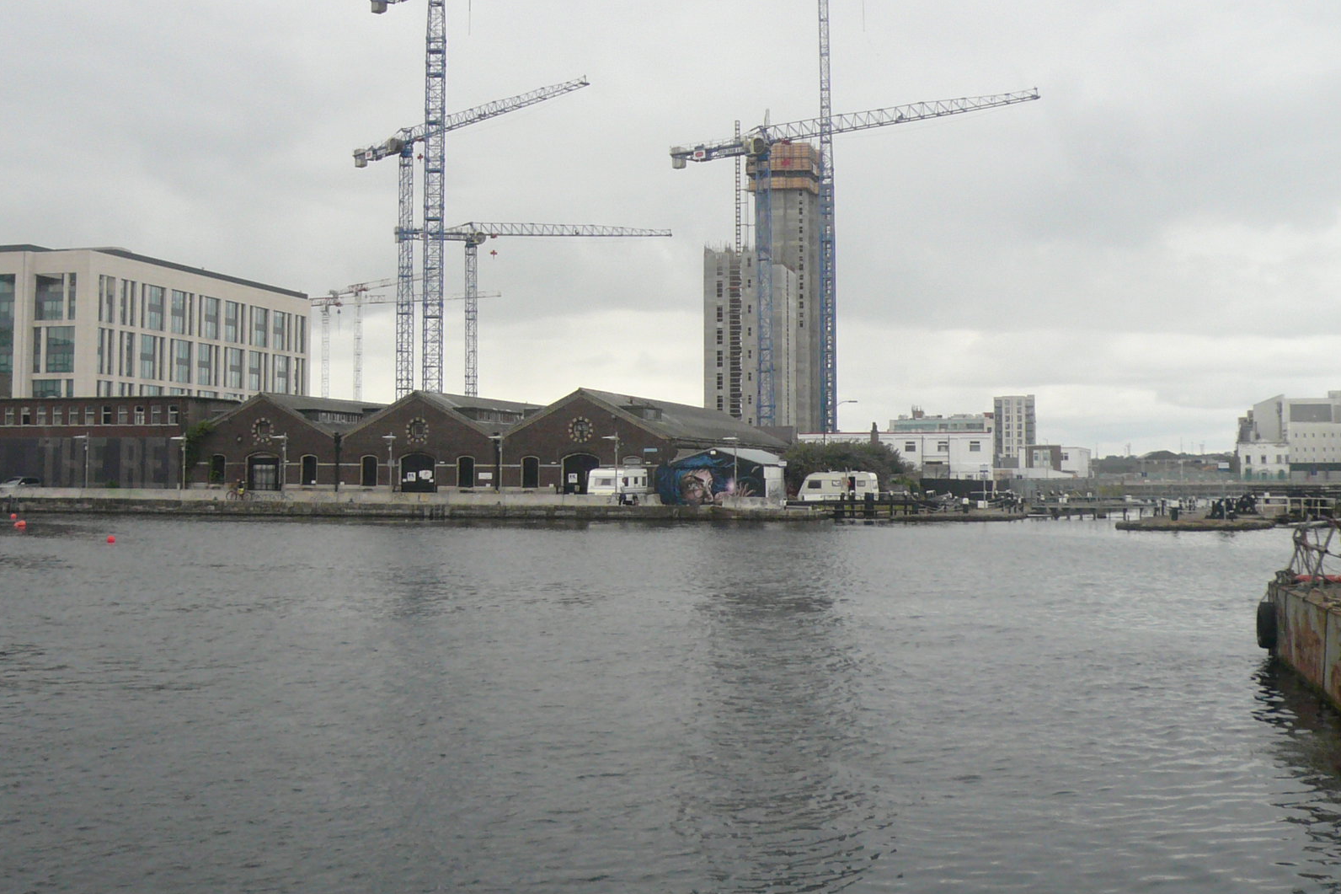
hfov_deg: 42.7
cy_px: 397
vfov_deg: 29.2
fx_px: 1713
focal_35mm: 46
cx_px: 668
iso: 100
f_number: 2.8
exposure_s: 1/250
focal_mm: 4.7
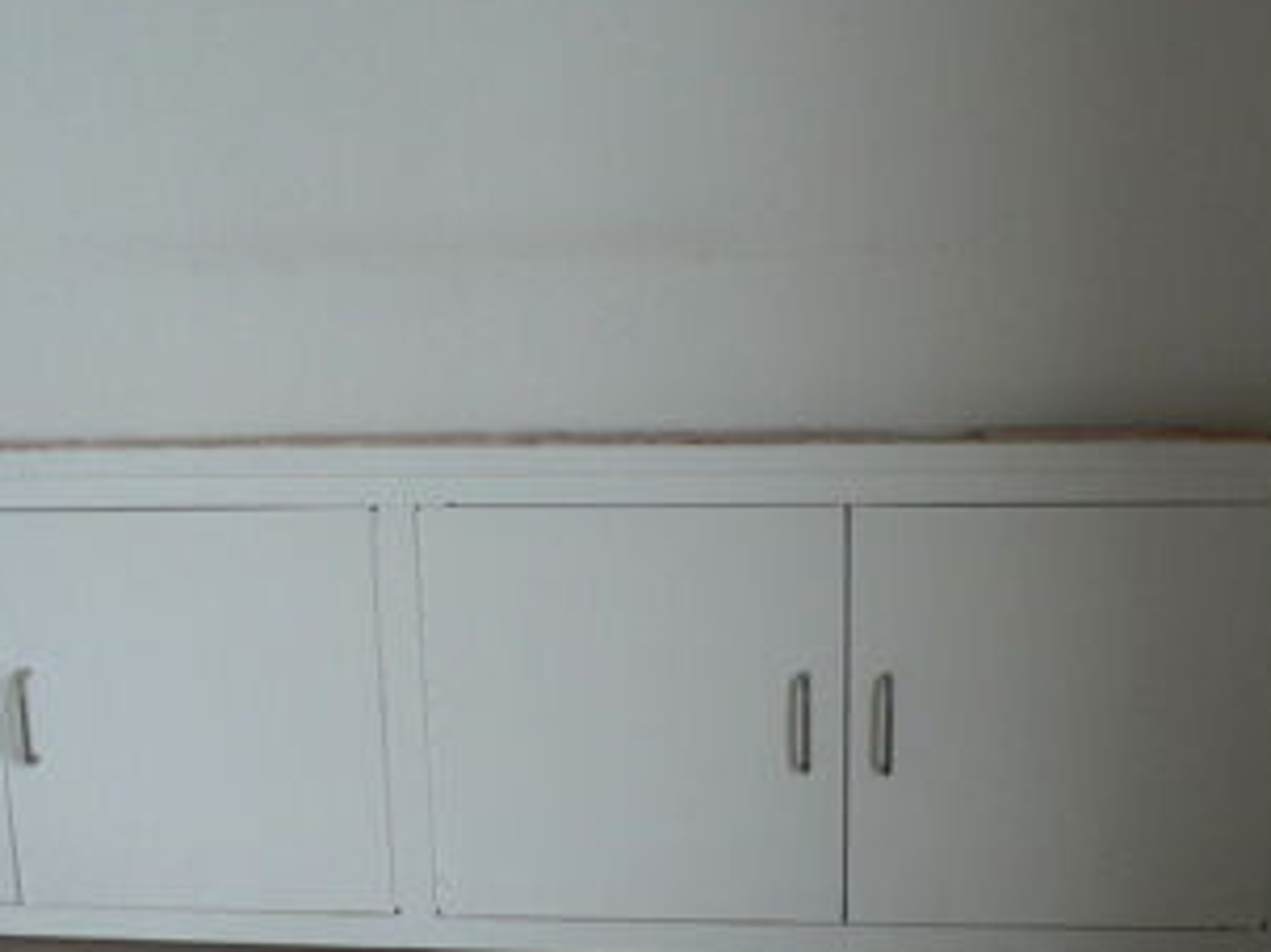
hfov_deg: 33.6
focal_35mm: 57
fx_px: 2092
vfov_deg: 25.6
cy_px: 596
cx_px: 461
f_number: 2.8
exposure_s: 1/15
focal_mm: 6
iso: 200
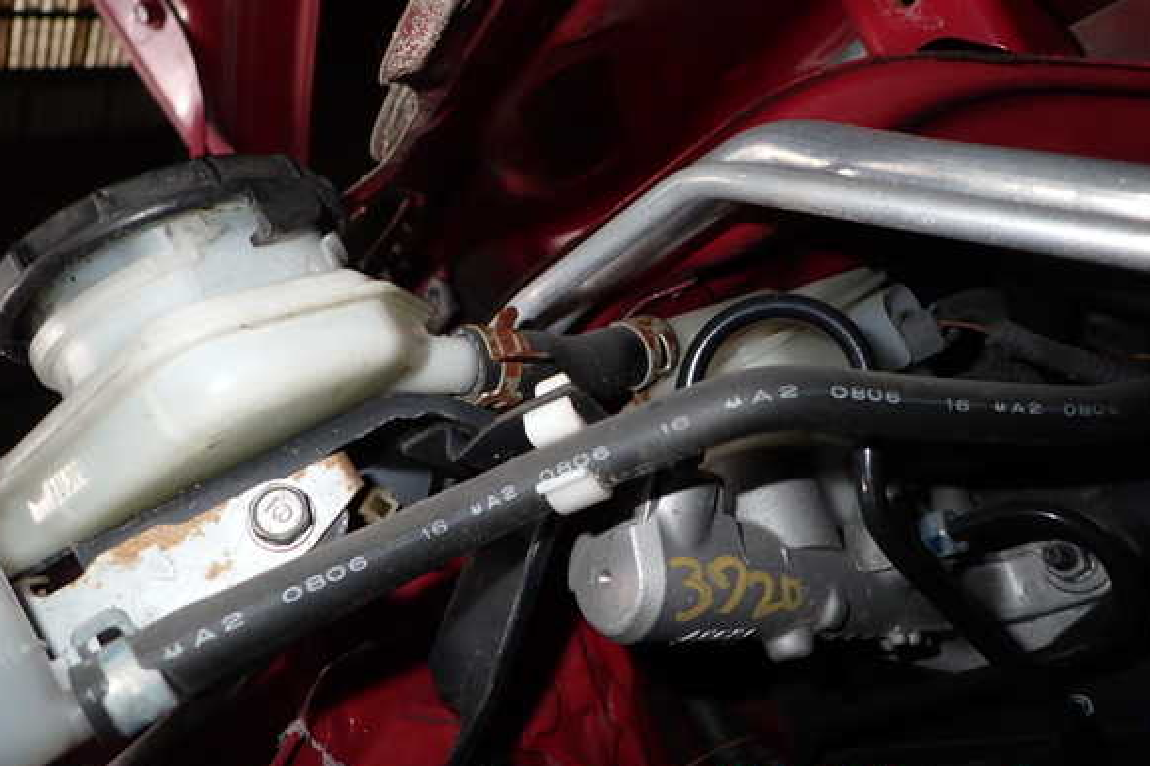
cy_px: 368
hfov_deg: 67.4
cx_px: 579
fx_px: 862
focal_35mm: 27
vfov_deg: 47.9
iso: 200
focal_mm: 4.5
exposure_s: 1/30
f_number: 5.6
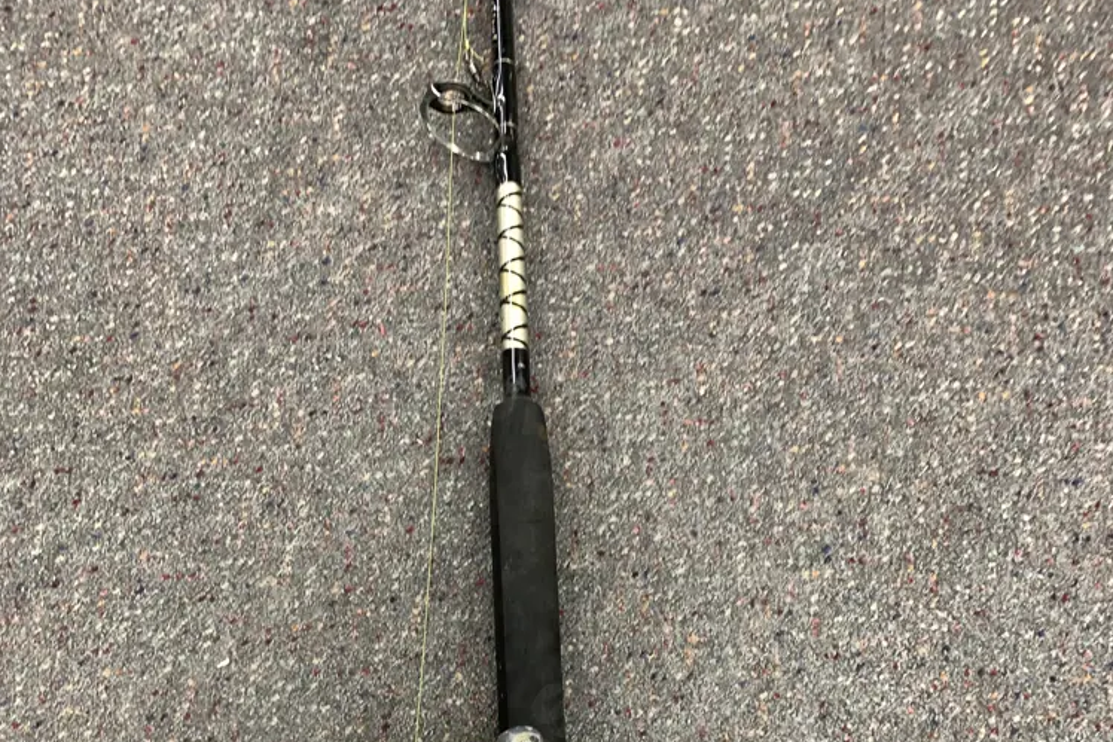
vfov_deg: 33.2
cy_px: 726
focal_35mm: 37
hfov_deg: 51.9
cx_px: 548
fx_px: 1144
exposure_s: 1/50
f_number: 1.8
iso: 160
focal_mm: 4.25
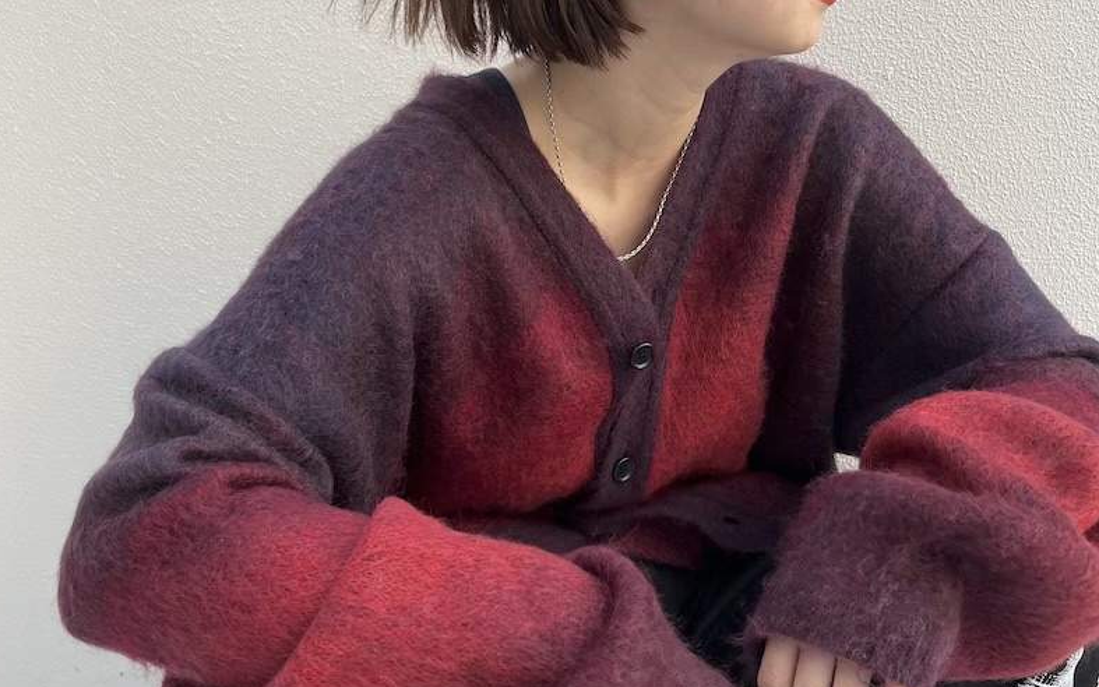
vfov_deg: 44.5
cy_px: 385
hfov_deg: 66.5
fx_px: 839
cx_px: 542
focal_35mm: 28
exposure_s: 1/330
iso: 50
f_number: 1.5
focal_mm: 5.7
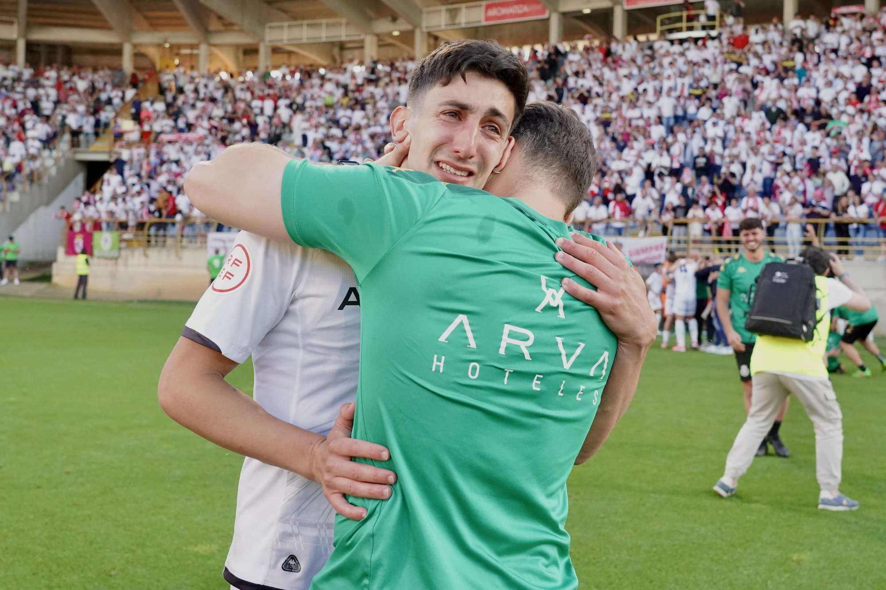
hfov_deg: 49.6
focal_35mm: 39
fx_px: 960
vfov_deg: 34.2
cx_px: 443
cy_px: 295
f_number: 5.6
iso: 4000
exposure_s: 1/500
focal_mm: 39
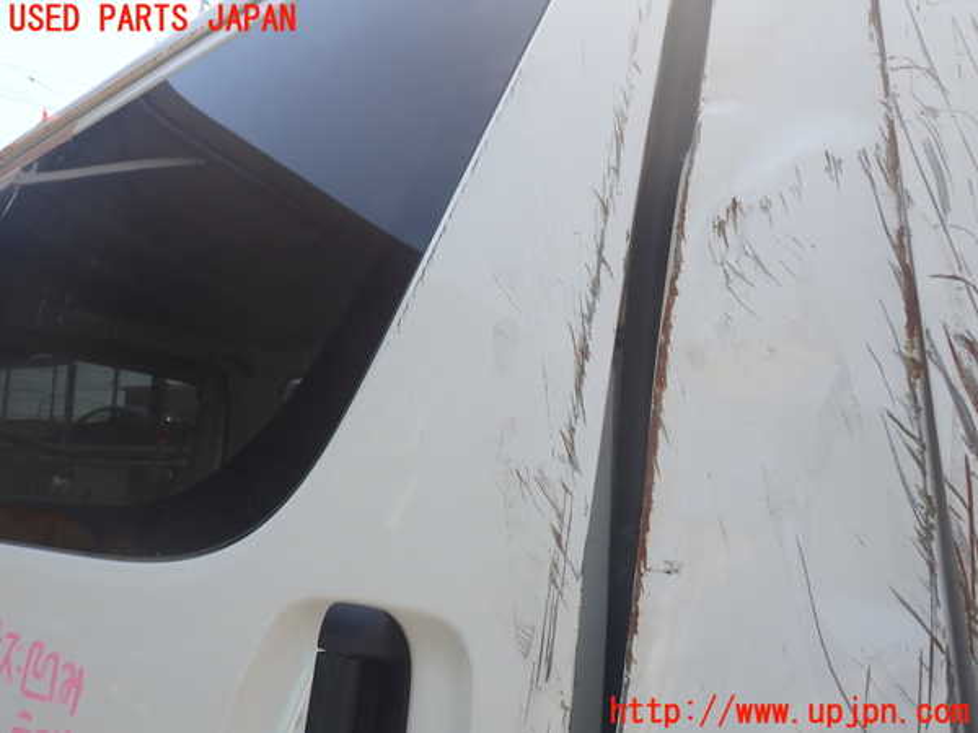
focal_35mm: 30
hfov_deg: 60.0
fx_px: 848
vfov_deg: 46.8
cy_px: 366
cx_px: 489
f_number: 3.2
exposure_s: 1/400
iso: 100
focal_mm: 5.4
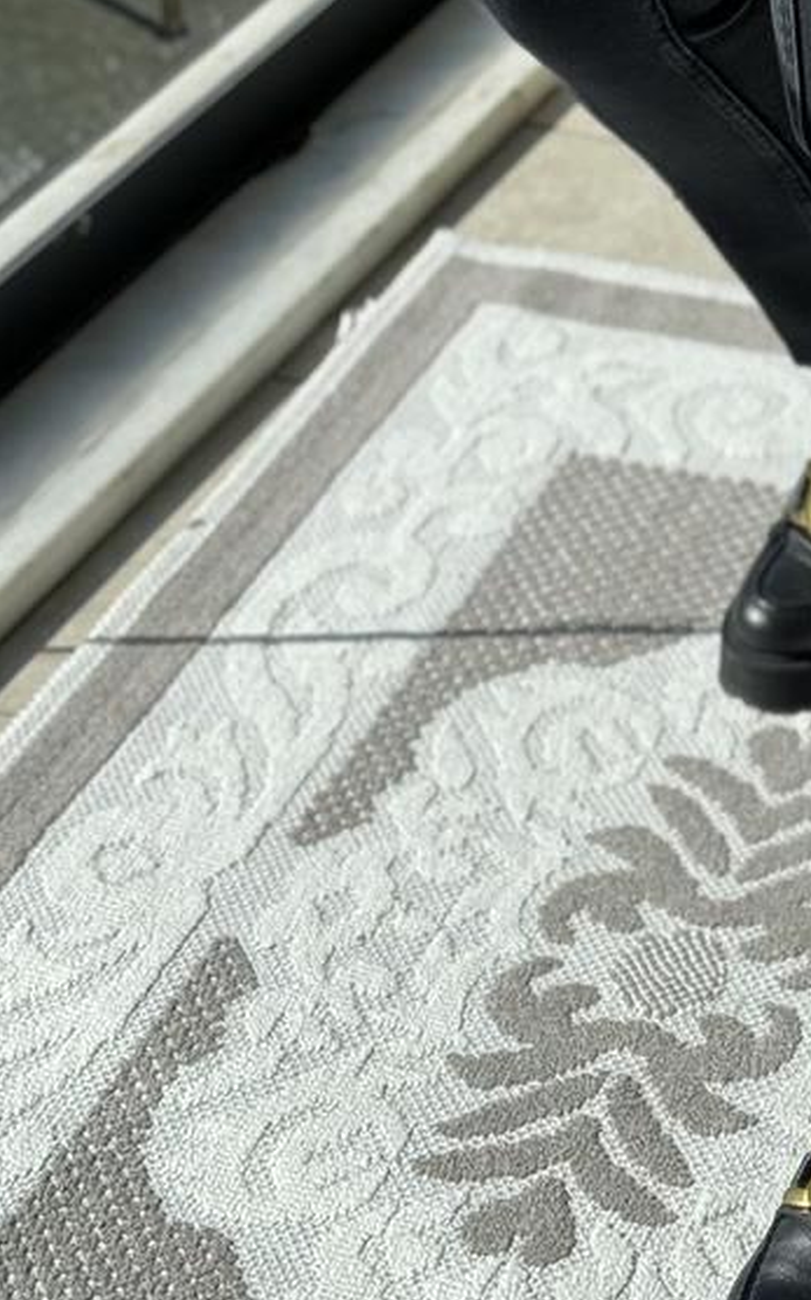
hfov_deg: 10.6
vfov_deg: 16.8
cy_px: 53
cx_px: 902
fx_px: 4319
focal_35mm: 122
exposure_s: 1/1427
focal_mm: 6.86
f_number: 1.78
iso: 64
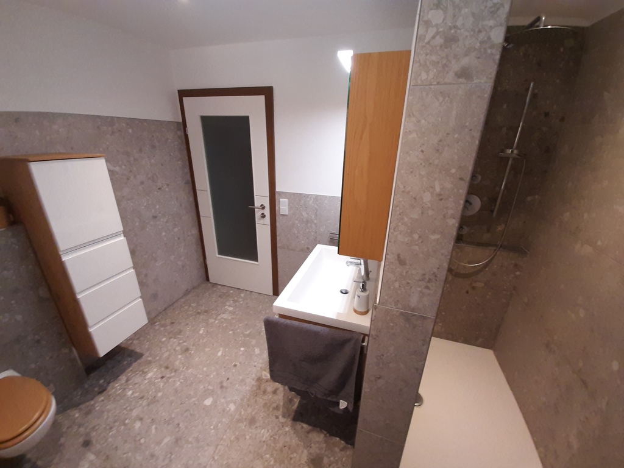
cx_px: 312
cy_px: 234
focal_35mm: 13
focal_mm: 1.42
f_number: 2.2
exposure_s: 1/25
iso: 200
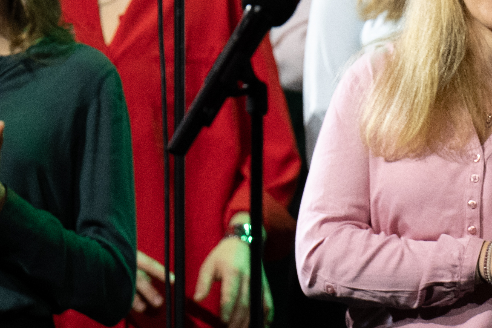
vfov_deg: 1.5
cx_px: 532
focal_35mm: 919
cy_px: 15
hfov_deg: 2.2
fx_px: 12559
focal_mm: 200
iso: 1000
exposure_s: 1/160
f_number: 3.5
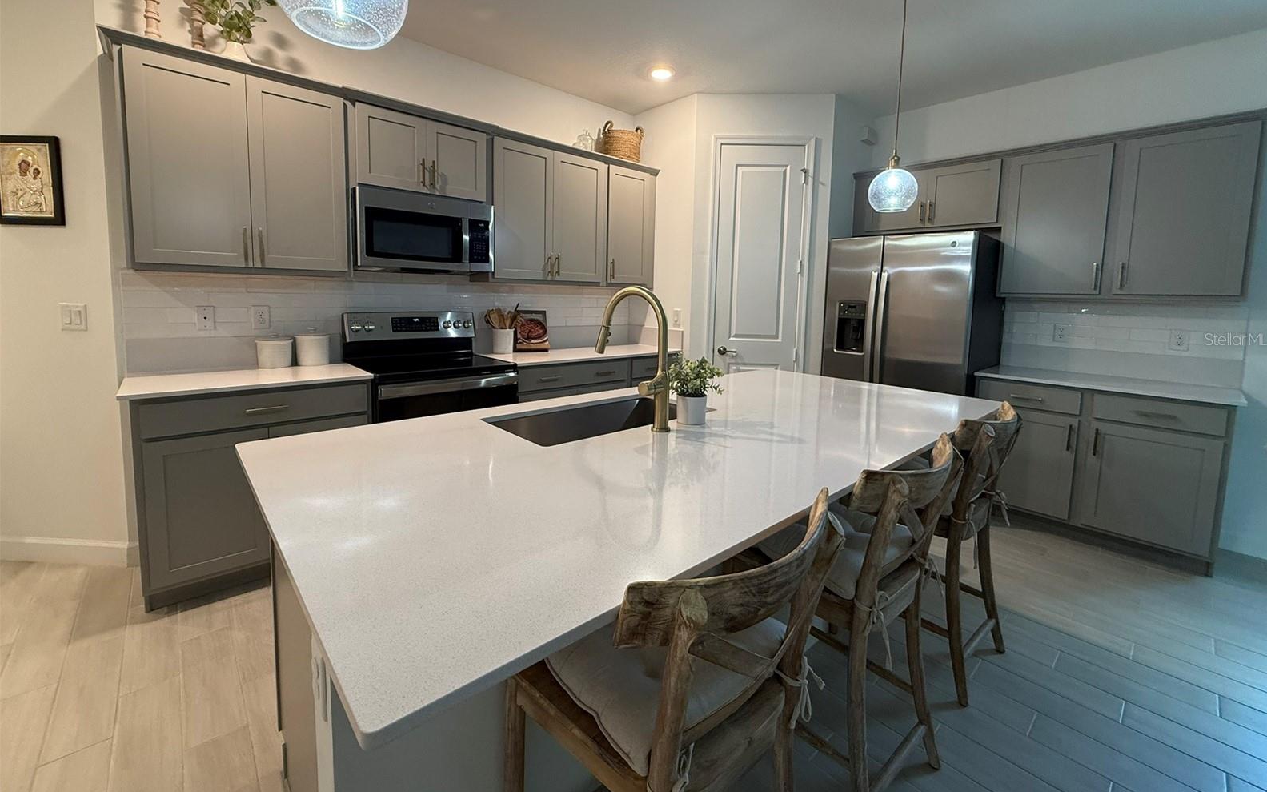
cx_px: 640
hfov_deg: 101.5
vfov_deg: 74.4
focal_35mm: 15
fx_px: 518
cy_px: 339
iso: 250
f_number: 2.2
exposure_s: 1/60
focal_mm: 2.22
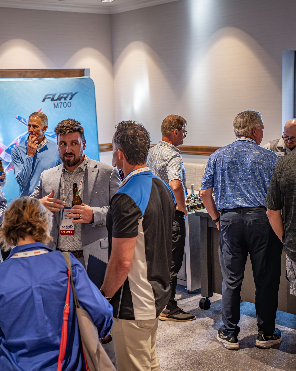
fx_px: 624
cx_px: 101
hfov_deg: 26.5
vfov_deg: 33.0
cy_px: 187
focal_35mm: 57
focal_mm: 40
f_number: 2.8
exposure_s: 1/125
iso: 2000
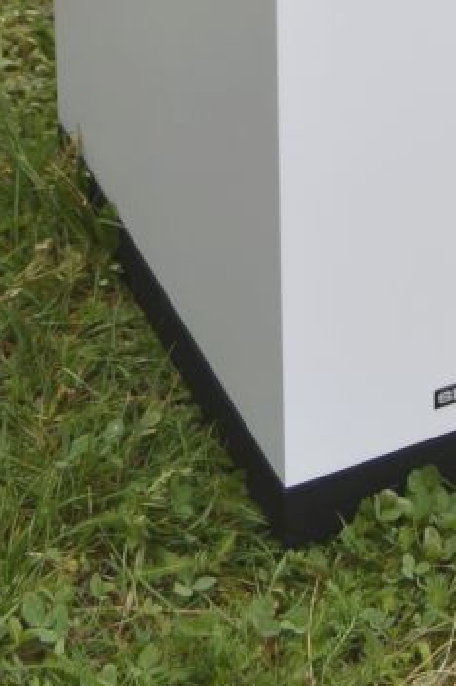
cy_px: -754
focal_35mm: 128
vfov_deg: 13.4
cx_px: 748
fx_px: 2437
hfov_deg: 10.2
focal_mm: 20
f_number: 6.3
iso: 100
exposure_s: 1/160
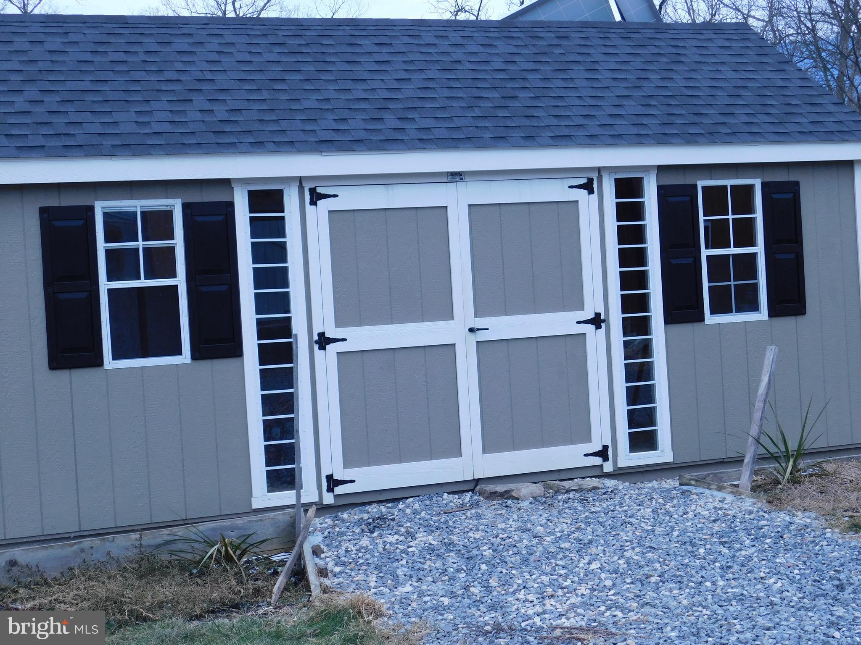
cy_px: 322
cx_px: 430
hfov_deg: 32.7
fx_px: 1468
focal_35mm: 59
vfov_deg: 24.8
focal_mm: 10.4
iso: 125
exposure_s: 1/160
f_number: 4
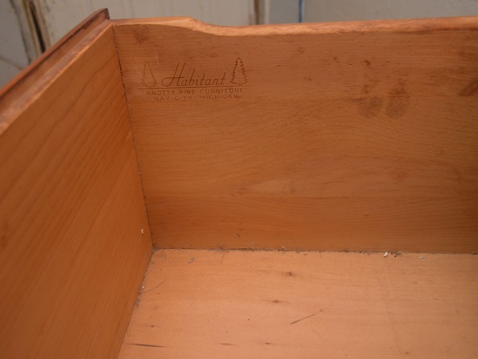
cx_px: 212
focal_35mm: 38
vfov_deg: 38.1
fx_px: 518
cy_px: 179
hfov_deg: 49.4
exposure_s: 1/125
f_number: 6.3
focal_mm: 23
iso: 160
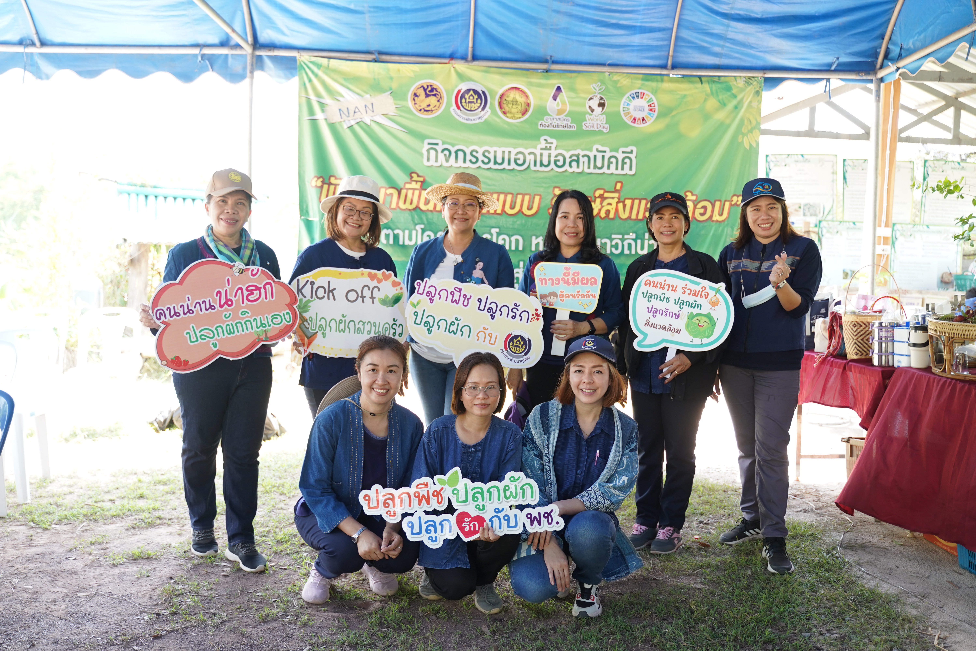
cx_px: 488
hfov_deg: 55.8
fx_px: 922
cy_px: 326
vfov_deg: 38.9
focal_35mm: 34
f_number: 2.8
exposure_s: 1/250
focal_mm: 34
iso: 800
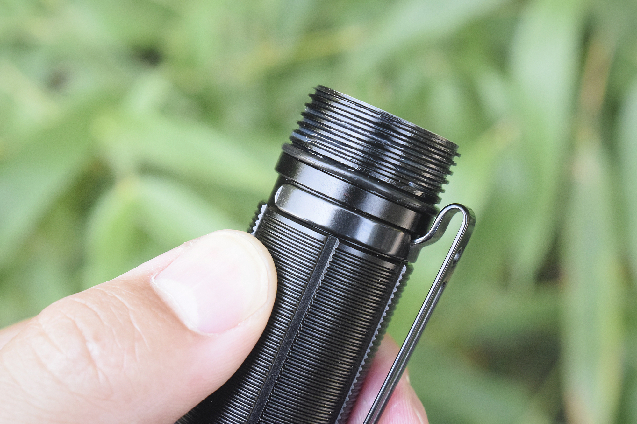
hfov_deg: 24.6
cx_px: 318
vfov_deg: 16.6
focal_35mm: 82
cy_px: 212
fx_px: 1460
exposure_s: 1/320
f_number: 9
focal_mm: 55
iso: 3200
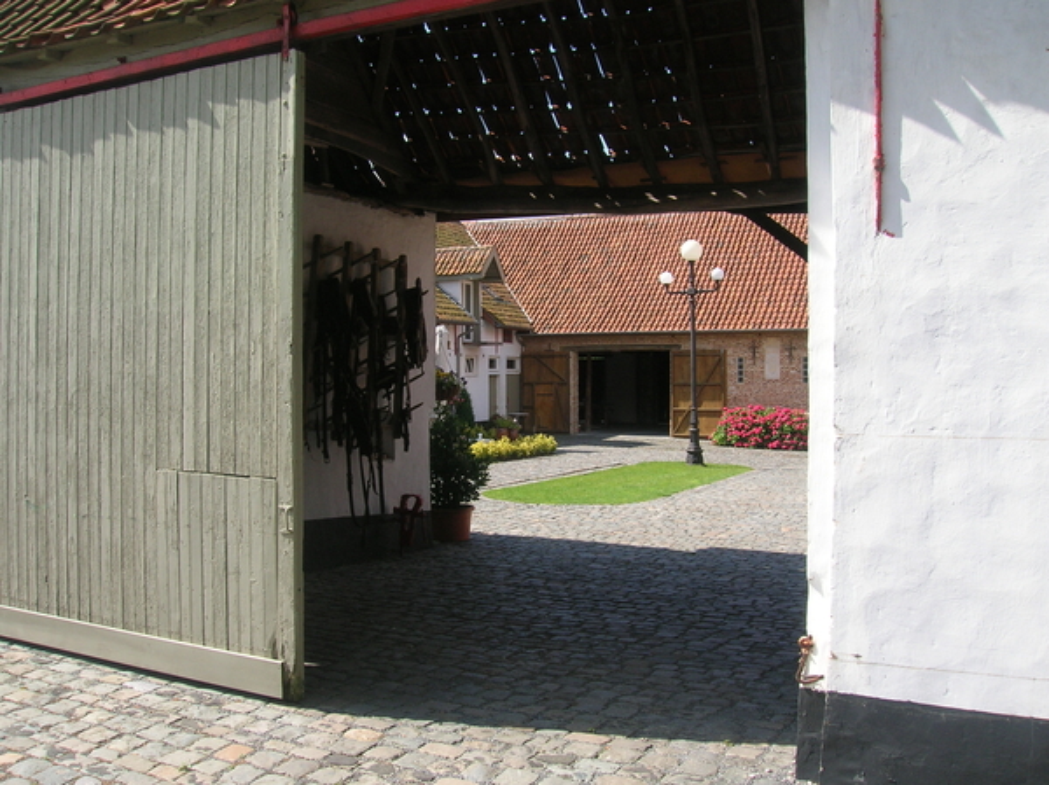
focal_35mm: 34
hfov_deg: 54.0
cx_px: 524
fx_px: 1030
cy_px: 392
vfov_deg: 41.7
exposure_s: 1/230
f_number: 4.9
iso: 50
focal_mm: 5.7
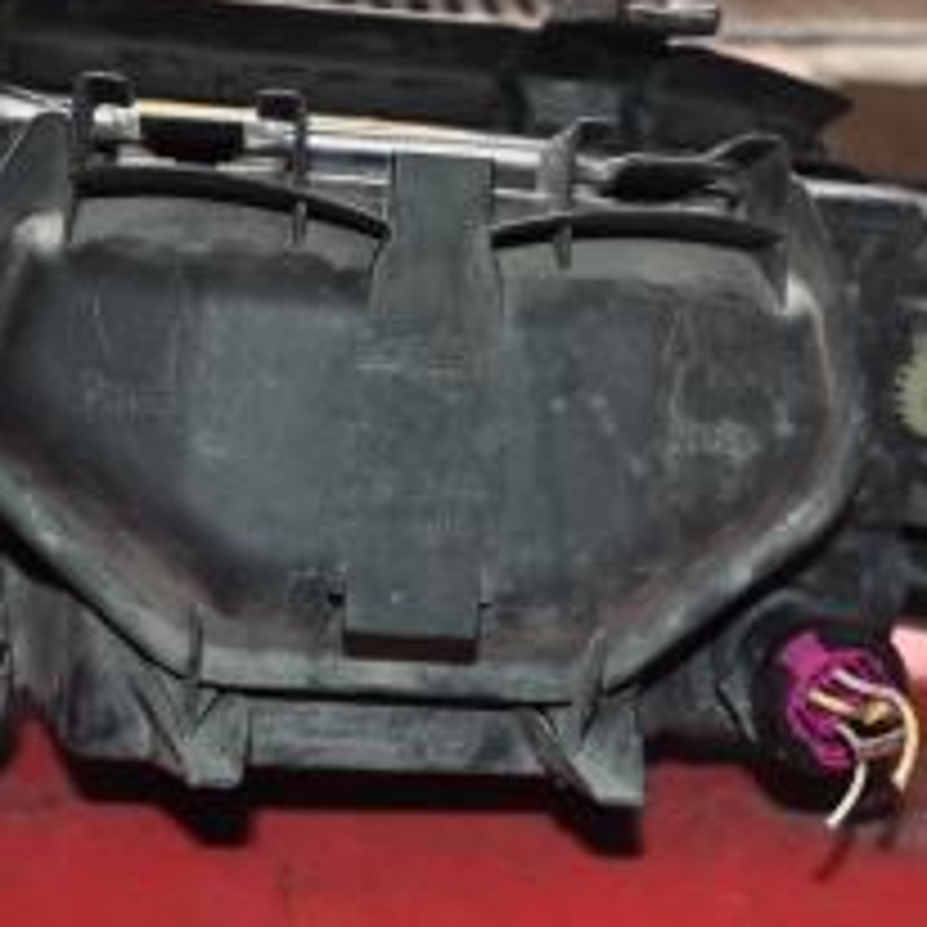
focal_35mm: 68
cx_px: 472
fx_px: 2060
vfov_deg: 25.3
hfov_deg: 25.4
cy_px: 342
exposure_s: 1/60
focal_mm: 22
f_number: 3.8
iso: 360
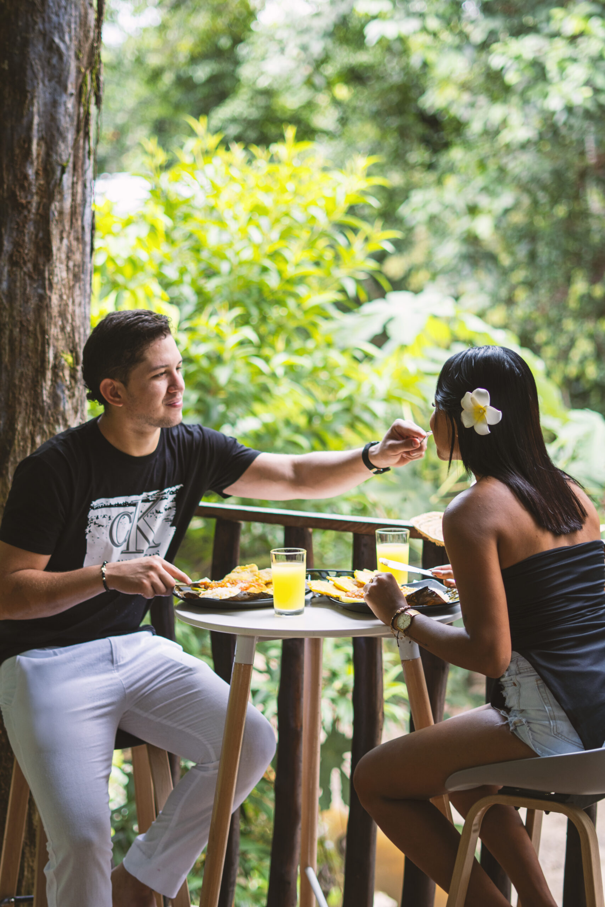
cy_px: 454
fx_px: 1890
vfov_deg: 27.0
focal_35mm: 75
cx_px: 302
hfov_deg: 18.2
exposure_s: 1/125
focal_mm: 50
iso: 200
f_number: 1.8
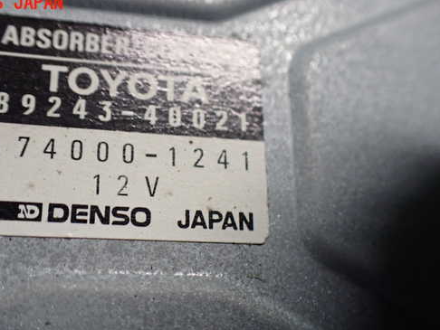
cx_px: 170
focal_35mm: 37
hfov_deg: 49.7
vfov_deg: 38.6
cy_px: 195
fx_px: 471
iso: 800
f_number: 2.3
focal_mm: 5.4
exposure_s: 1/80
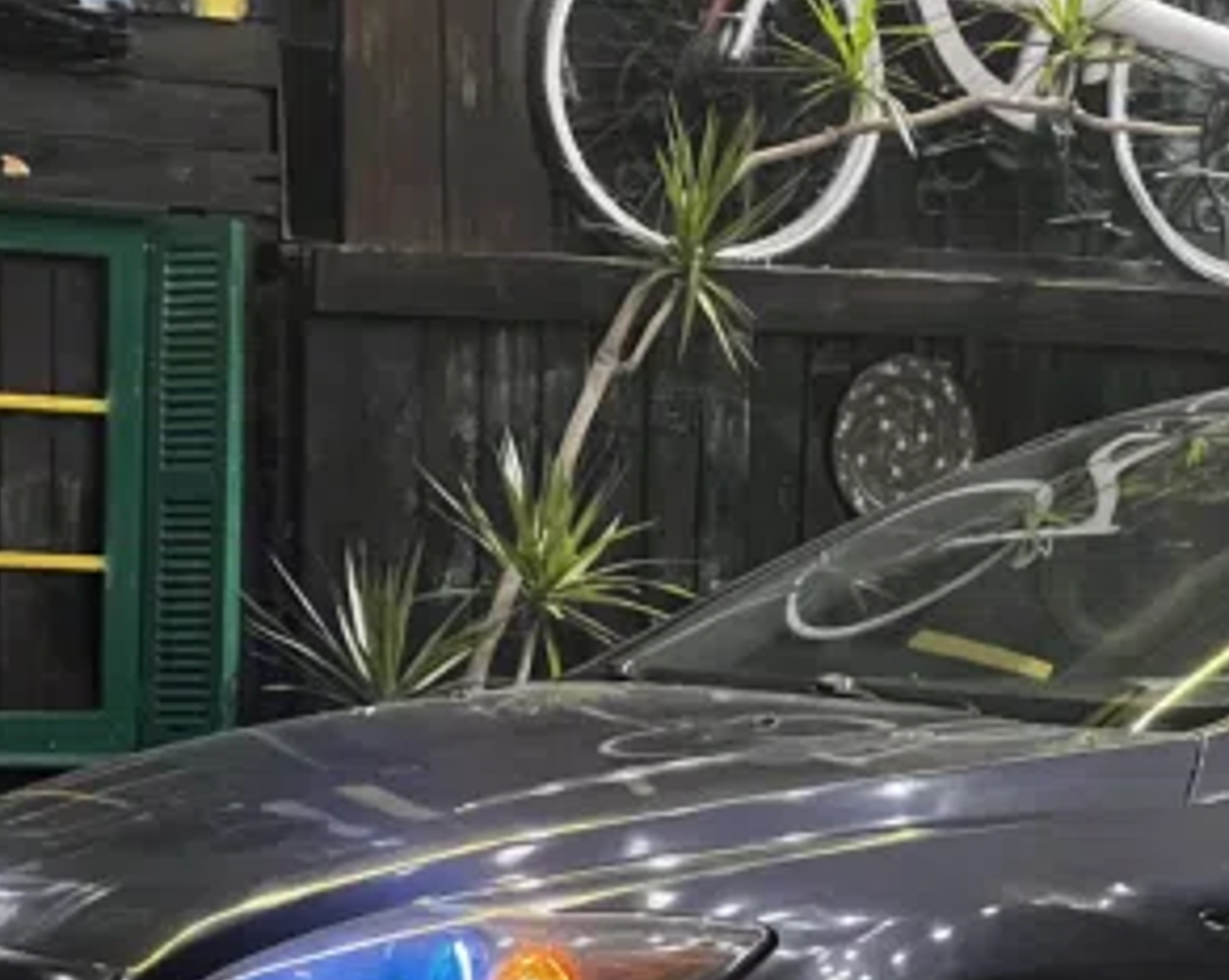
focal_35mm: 165
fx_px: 5996
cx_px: 1069
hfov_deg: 11.6
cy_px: 606
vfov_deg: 9.3
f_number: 2.8
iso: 640
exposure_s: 1/34
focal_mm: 9
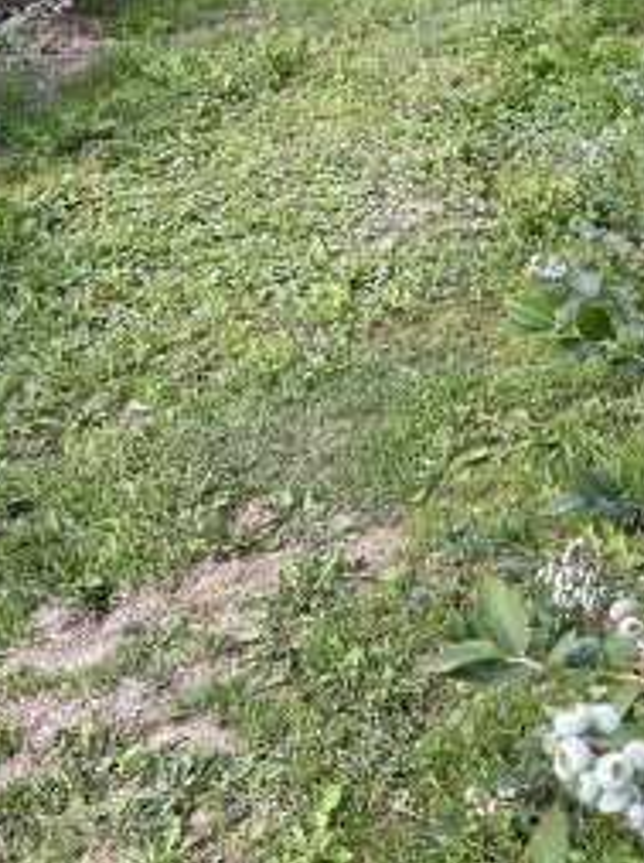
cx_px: 734
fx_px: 1567
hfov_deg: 21.8
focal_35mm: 63
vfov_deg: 30.6
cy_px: 327
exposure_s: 1/561
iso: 32
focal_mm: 4.2
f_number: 1.6
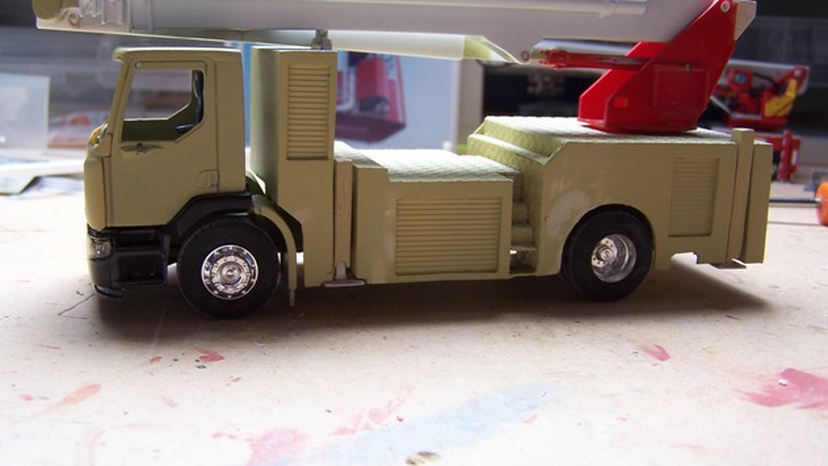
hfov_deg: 48.4
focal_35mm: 42
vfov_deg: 28.3
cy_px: 217
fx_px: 922
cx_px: 409
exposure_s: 1/60
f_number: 2.8
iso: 80
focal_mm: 6.3
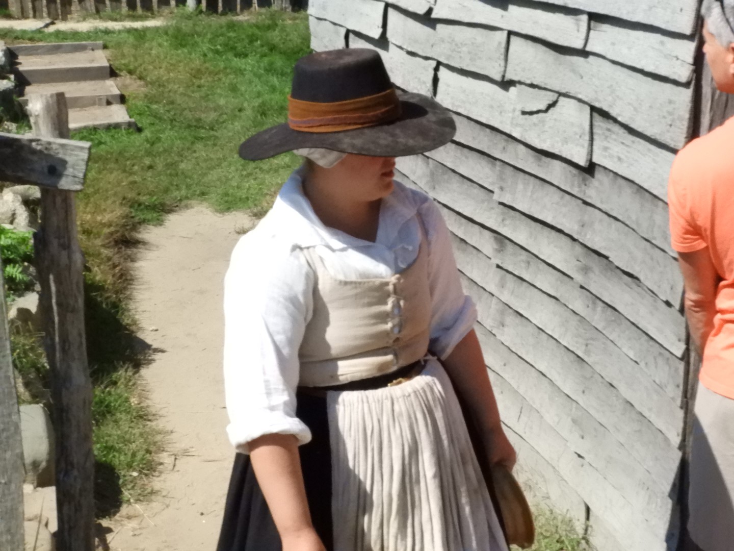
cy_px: 276
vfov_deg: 21.0
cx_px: 367
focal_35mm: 70
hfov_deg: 27.8
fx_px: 1484
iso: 1600
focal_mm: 12.5
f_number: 8
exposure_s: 1/3200
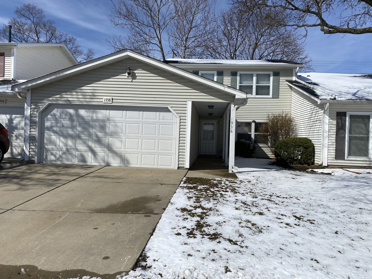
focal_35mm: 26
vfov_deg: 53.1
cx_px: 186
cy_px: 140
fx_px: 279
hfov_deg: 67.3
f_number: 1.8
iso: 32
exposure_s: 1/8197
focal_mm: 4.25
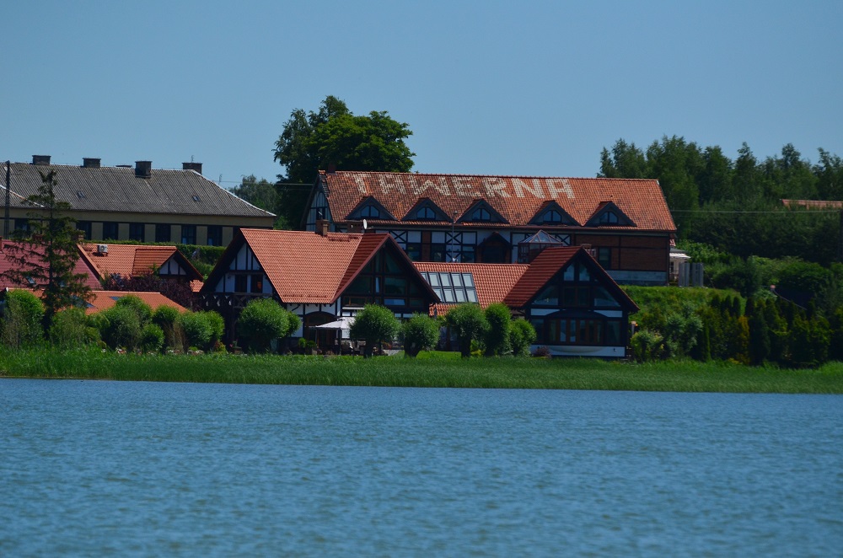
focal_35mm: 292
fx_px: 6834
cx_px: 422
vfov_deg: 4.7
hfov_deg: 7.1
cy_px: 279
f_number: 5.3
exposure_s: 1/8000
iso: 500
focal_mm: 195
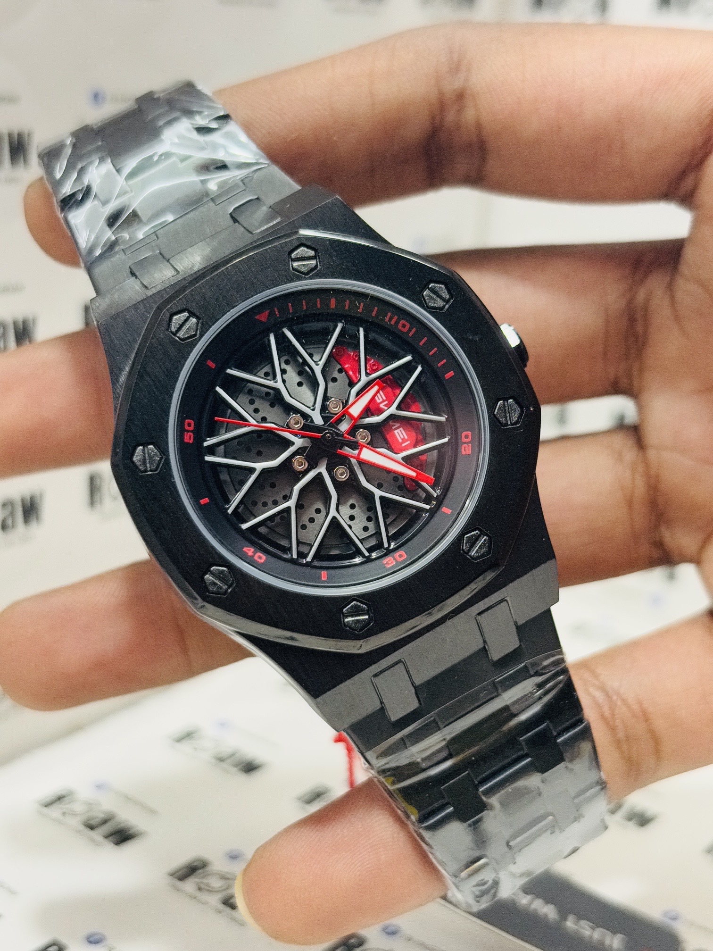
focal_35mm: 52
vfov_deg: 36.8
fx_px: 1428
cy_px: 476
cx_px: 356
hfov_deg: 28.0
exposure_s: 1/50
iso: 100
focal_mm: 5.96
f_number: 1.6
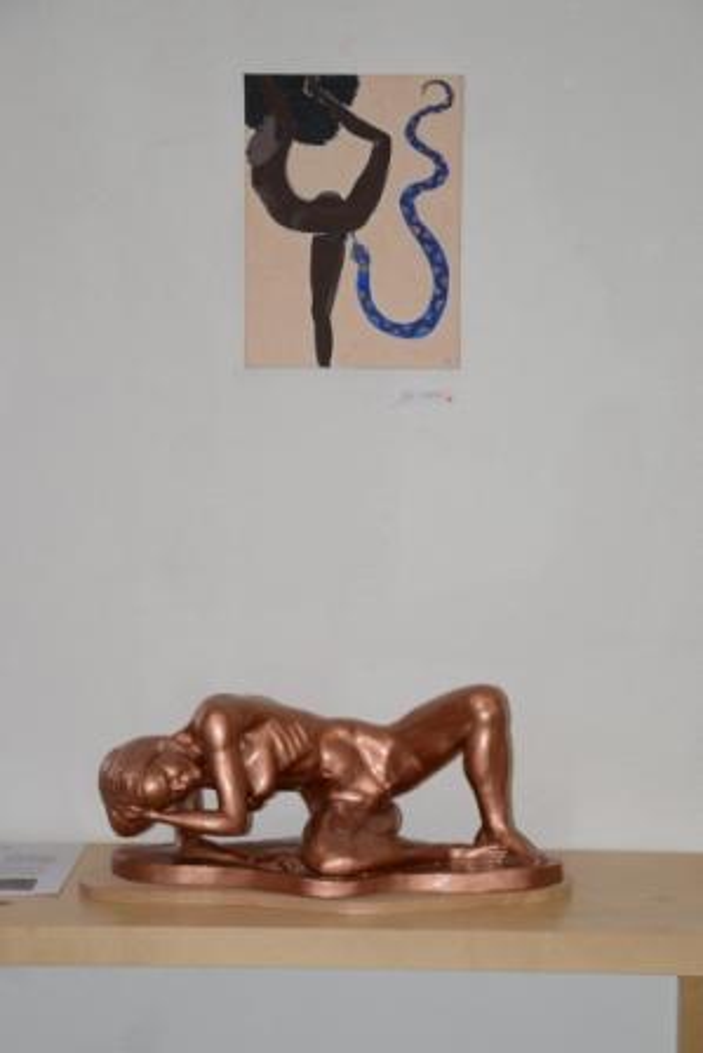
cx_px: 352
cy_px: 526
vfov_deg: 27.0
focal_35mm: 75
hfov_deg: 18.2
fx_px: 2195
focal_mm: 50
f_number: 5
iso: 100
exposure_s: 1/60
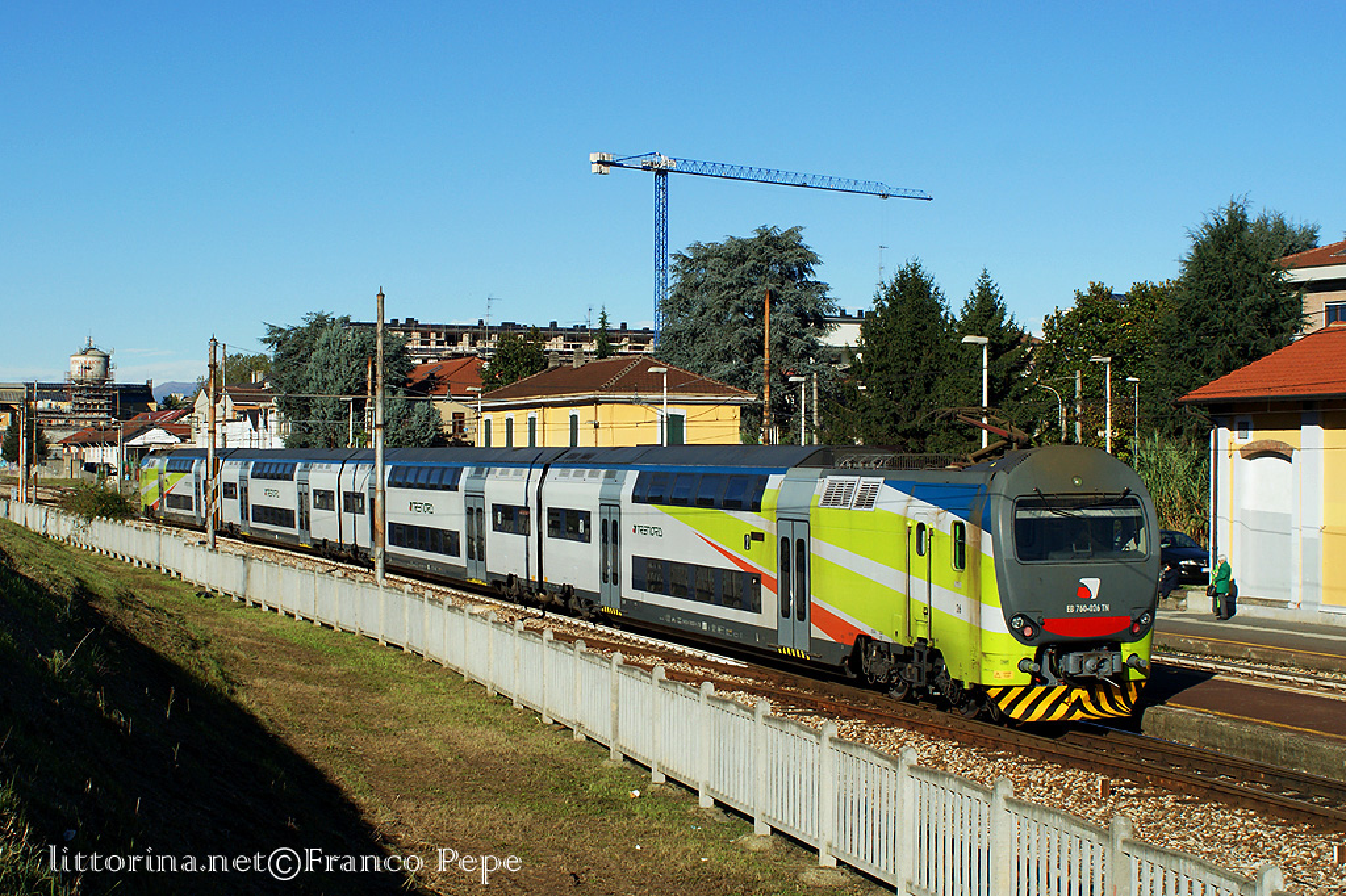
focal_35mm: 52
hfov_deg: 37.9
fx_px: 1962
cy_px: 448
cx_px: 673
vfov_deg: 25.7
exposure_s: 1/640
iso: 200
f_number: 8
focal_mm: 35
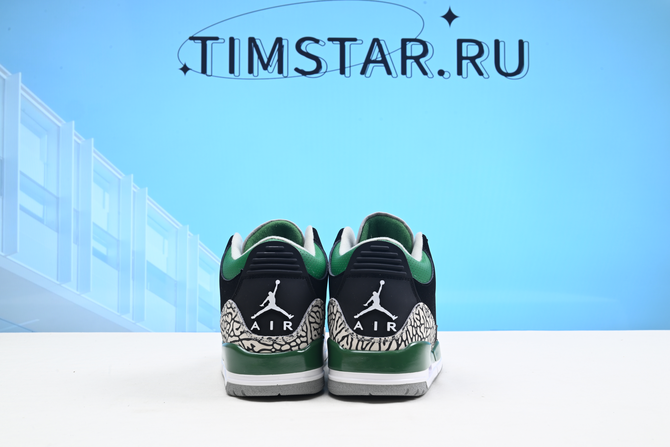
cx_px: 335
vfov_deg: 33.4
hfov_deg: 48.4
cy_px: 224
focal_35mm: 40
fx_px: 745
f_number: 16
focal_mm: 40
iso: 100
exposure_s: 1/2
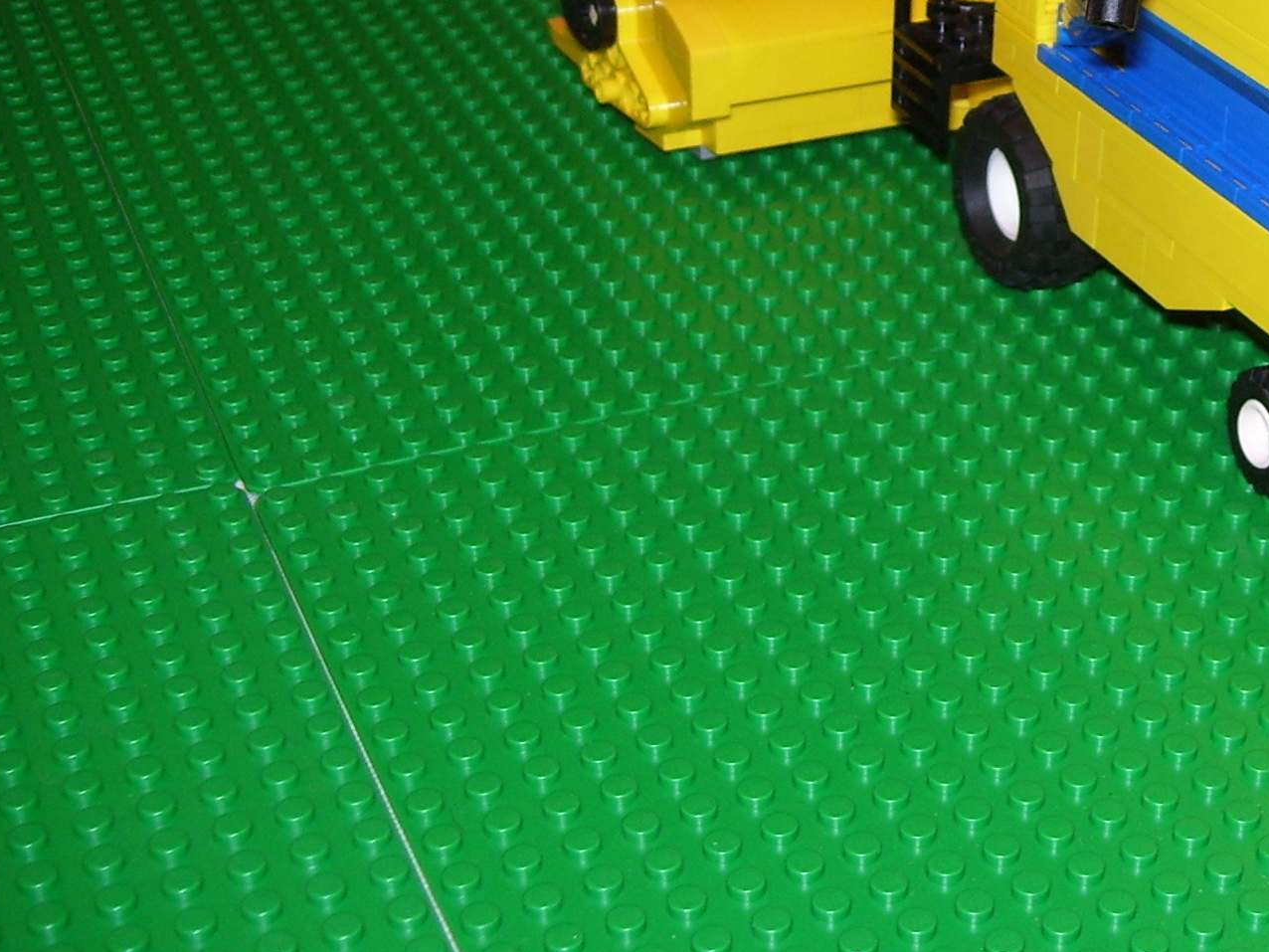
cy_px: 175
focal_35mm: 65
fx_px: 2383
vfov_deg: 22.3
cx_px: 1121
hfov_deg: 28.7
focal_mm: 6
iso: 80
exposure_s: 1/60
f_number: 2.7
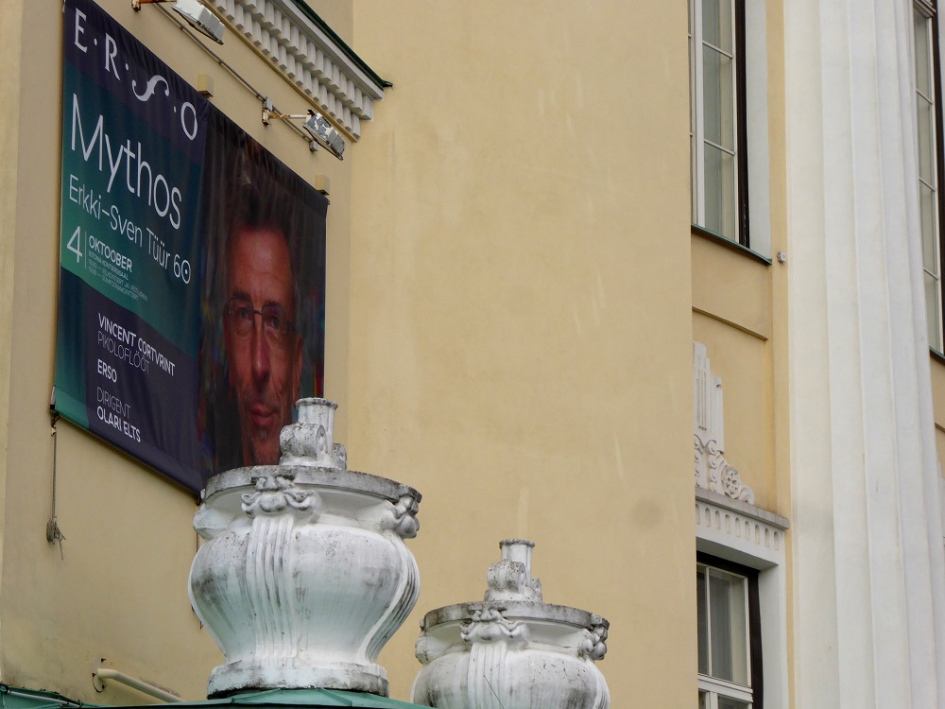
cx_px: 472
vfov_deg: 9.9
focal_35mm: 150
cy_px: 354
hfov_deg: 13.2
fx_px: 4095
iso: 160
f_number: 5.3
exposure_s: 1/60
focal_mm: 24.2
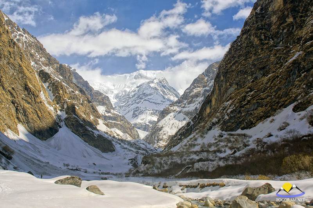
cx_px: 156
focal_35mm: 42
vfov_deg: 31.8
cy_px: 104
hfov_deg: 46.4
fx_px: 365
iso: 100
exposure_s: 1/160
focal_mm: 28
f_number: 6.3
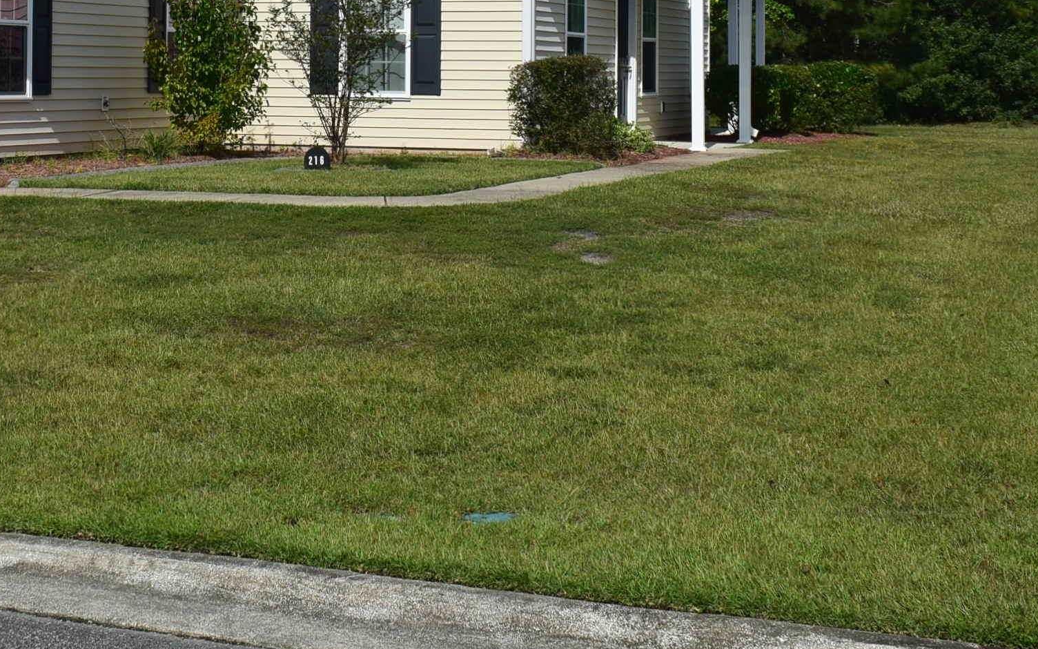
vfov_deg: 18.1
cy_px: -14
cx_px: 320
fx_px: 1981
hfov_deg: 29.1
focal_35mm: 70
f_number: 11
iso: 400
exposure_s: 1/500
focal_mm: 23
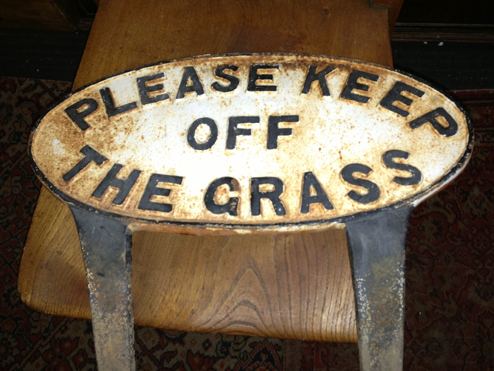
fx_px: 514
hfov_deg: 51.3
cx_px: 255
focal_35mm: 36
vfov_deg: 39.6
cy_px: 199
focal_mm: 4.13
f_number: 2.4
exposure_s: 1/20
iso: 100
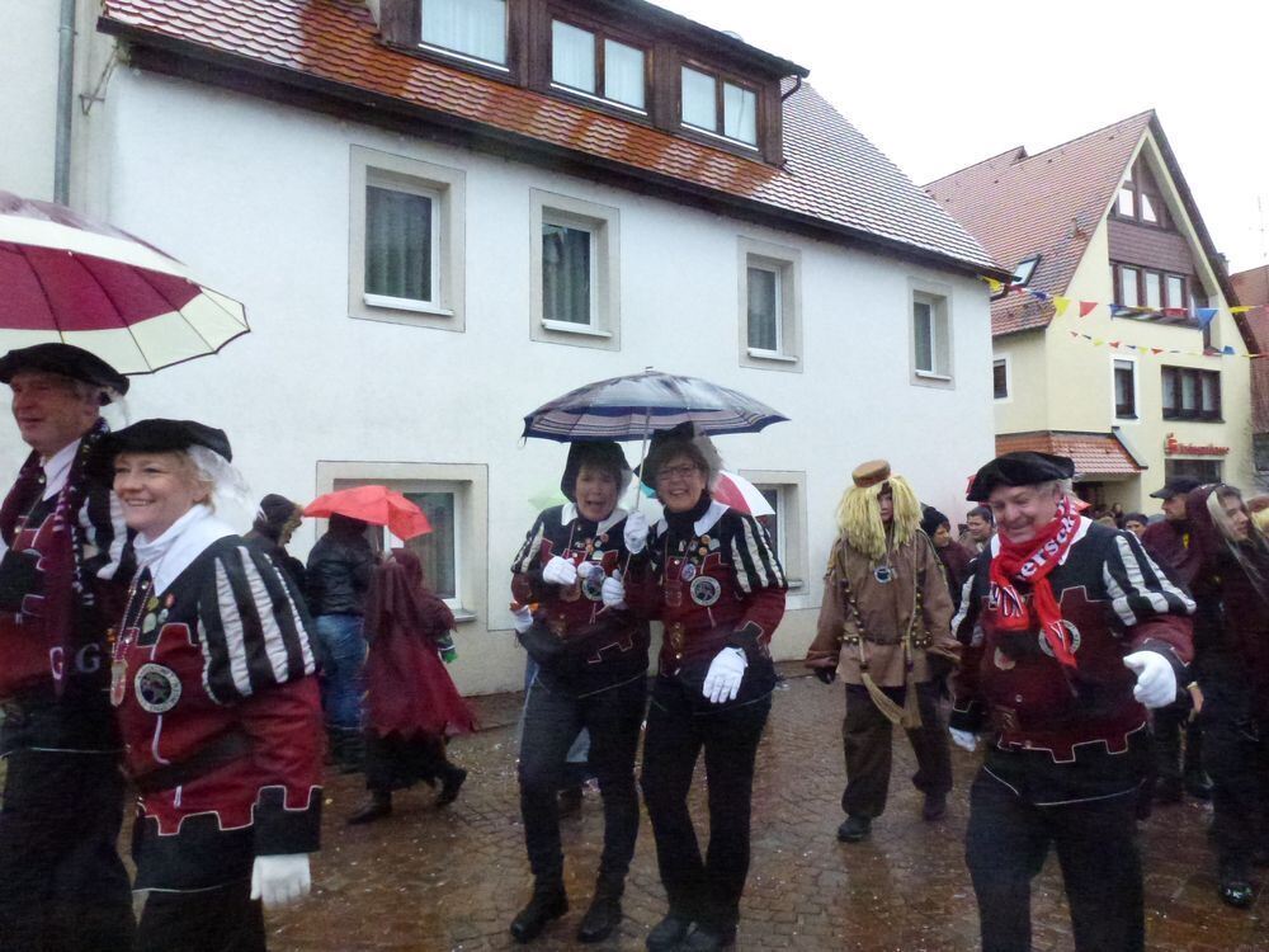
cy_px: 476
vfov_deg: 56.8
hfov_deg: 71.6
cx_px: 634
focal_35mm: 24
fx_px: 880
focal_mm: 4.3
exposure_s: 1/400
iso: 1600
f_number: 4
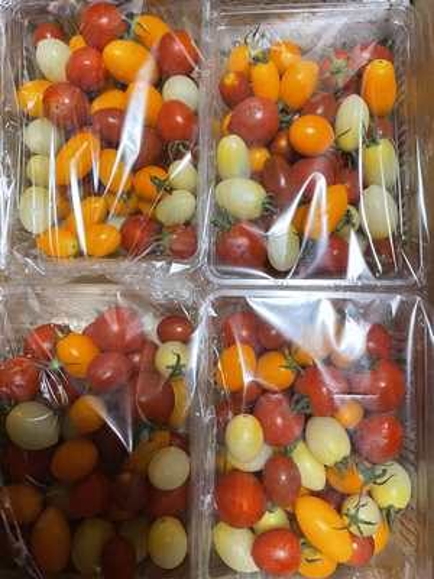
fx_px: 435
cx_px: 217
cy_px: 290
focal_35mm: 26
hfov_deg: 53.1
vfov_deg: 67.3
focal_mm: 4.2
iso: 200
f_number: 1.6
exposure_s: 1/50
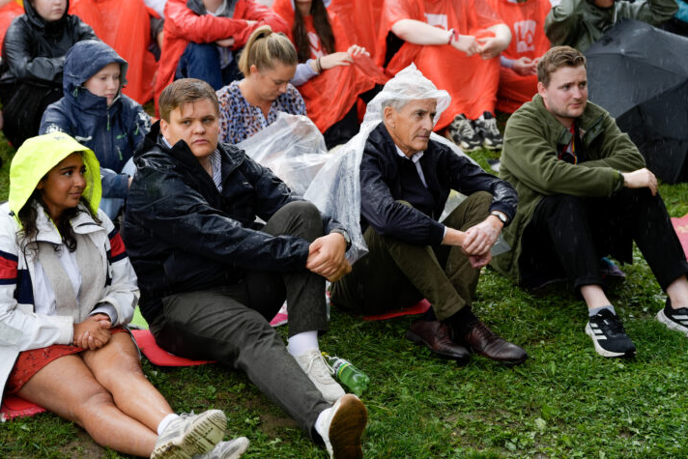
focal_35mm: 89
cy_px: 228
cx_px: 346
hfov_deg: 22.9
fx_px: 1701
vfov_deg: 15.4
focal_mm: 88
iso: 400
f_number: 4
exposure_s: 1/320
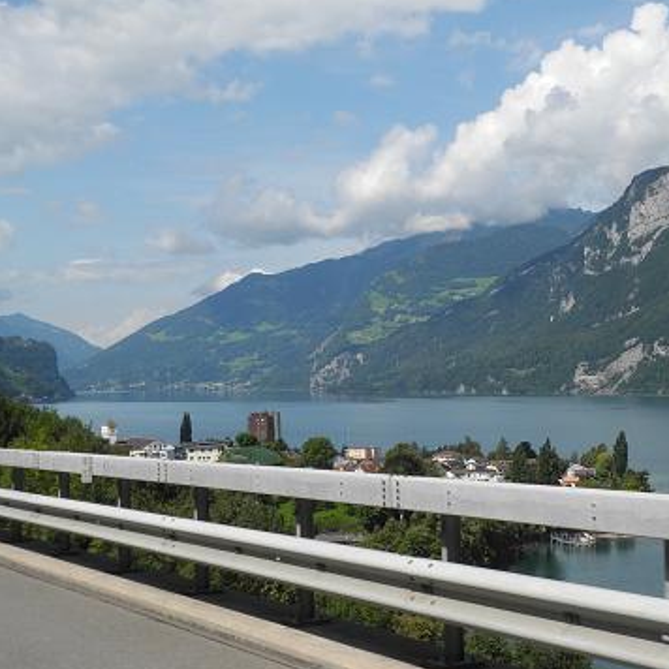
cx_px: 445
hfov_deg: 24.5
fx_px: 1531
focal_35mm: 70
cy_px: 321
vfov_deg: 24.7
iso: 100
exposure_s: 1/1000
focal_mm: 11.8
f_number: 4.5
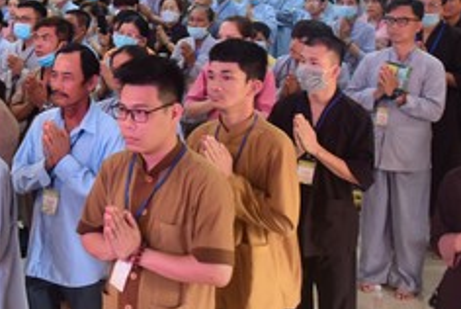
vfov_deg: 20.3
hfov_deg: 29.3
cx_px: 49
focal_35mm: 66
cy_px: 45
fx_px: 846
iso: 1250
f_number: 4.5
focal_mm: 24
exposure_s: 1/30
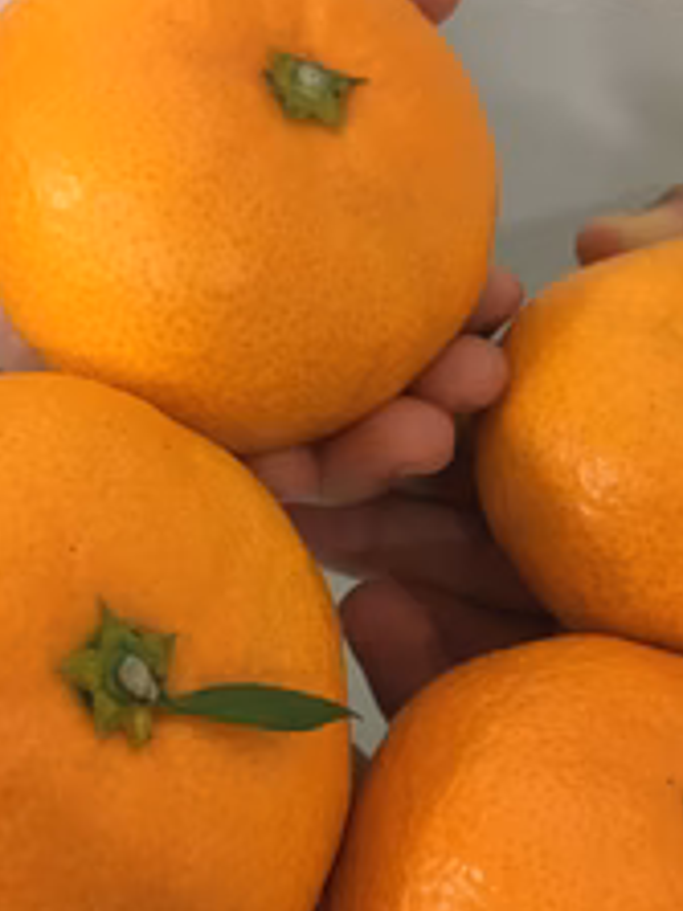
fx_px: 1369
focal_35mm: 52
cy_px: 511
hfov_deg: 27.9
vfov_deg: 36.8
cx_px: 413
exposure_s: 1/30
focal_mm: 4.15
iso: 200
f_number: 2.2
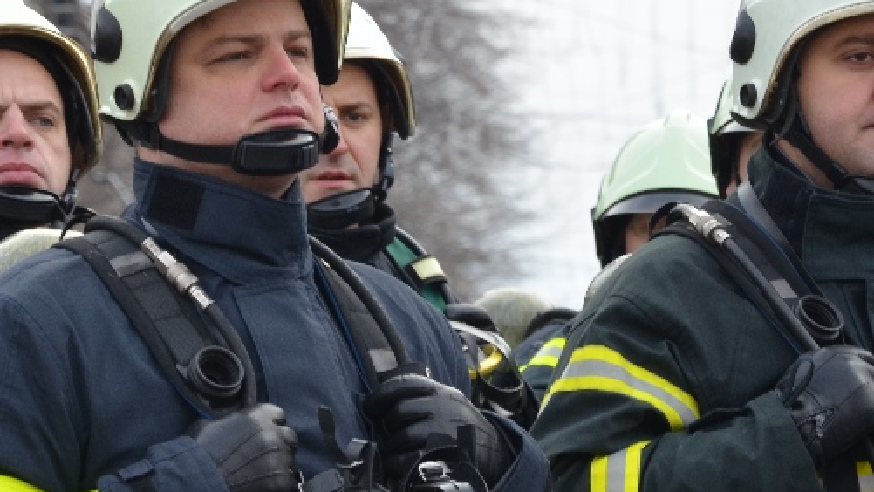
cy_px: 321
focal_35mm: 395
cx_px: 241
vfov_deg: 3.1
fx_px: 9161
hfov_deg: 5.5
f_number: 8
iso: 250
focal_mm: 105
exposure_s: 1/200
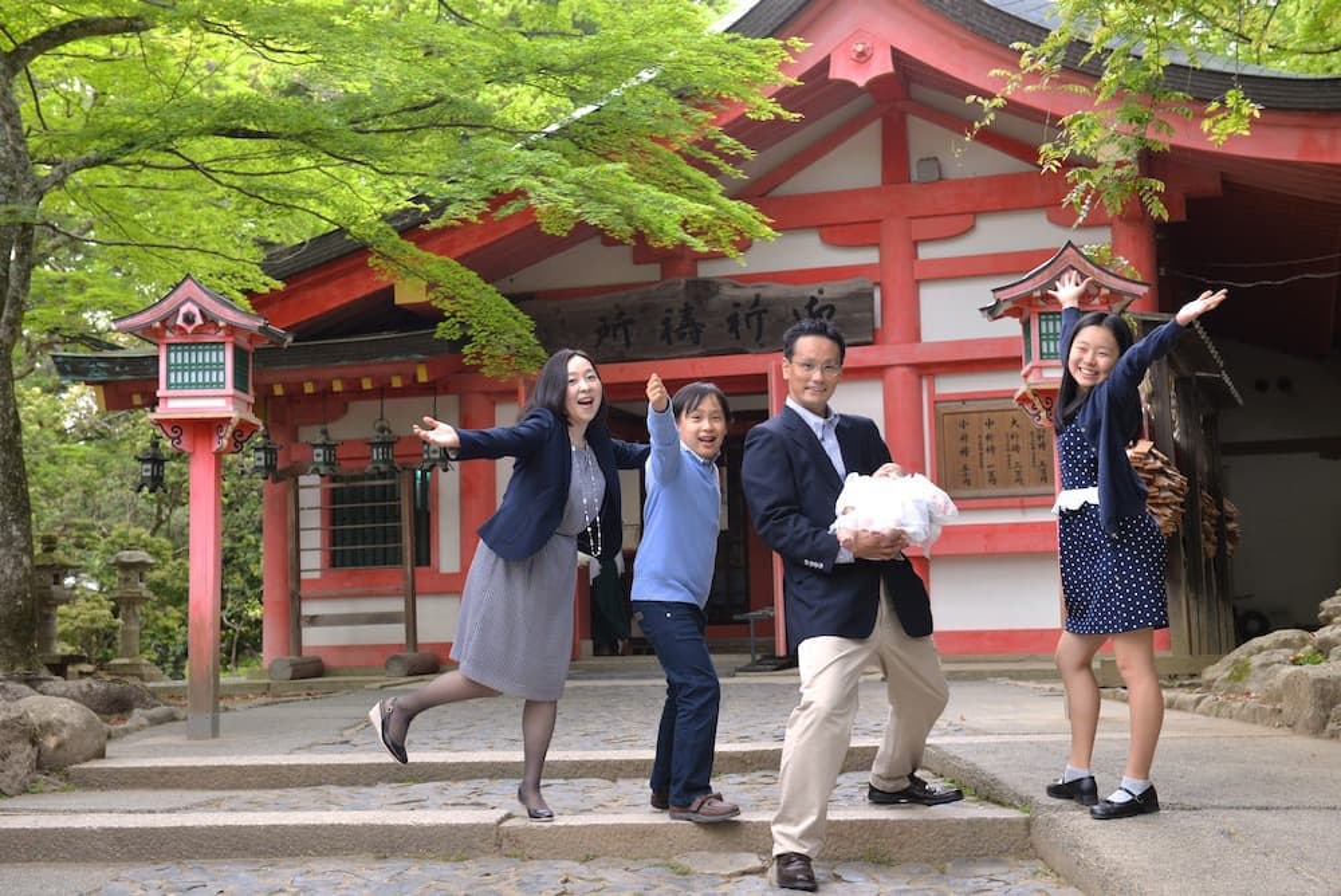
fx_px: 1938
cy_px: 448
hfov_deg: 38.2
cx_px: 670
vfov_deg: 26.0
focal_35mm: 52
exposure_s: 1/500
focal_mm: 52
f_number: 5.6
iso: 2000
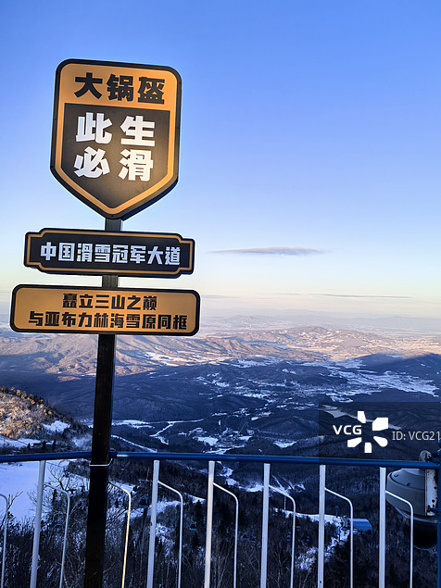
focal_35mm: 34
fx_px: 578
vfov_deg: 53.8
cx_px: 247
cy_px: 258
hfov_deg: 41.7
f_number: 2
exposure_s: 1/769
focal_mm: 5.75
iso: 50
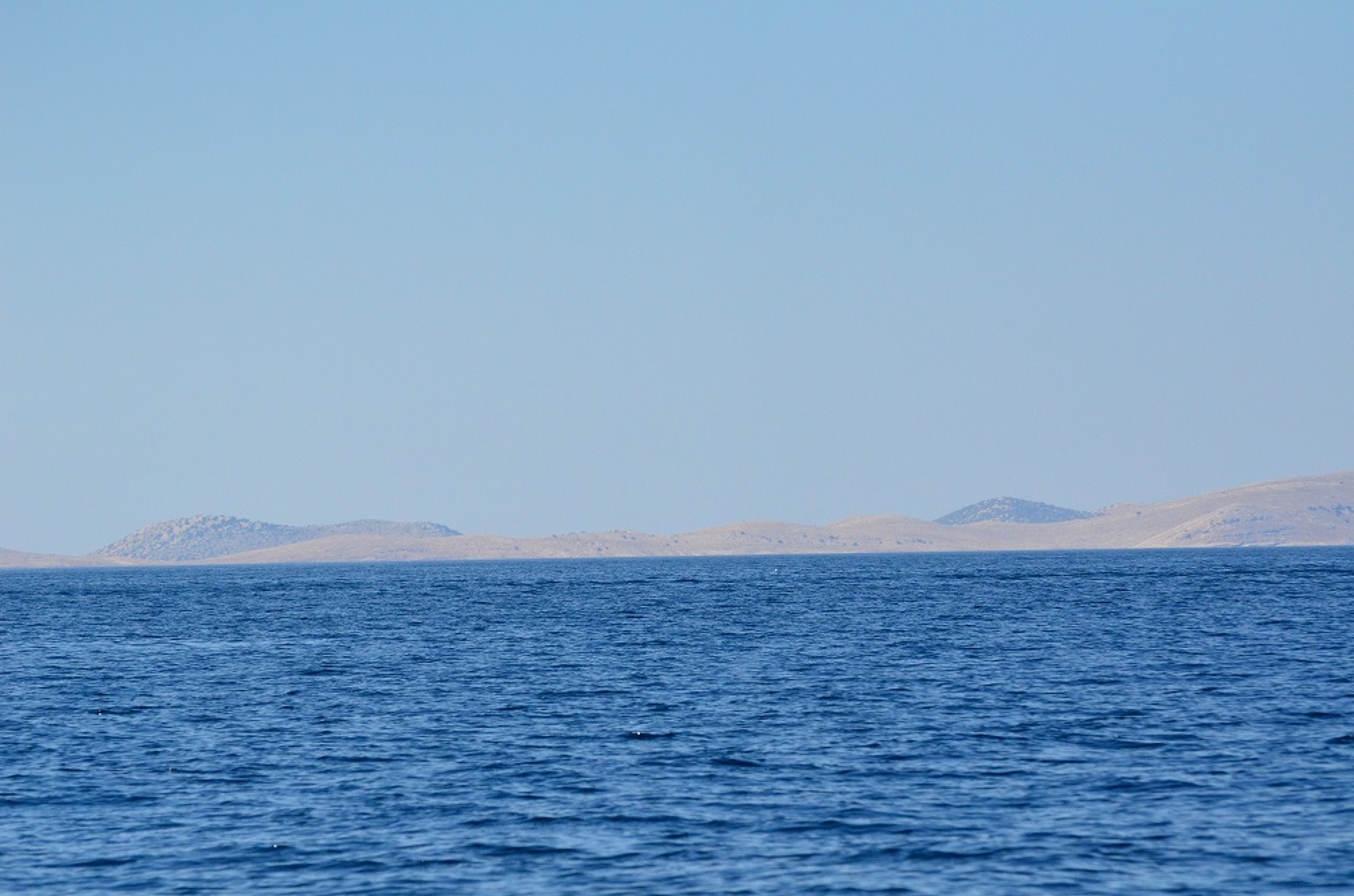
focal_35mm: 188
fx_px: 7035
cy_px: 448
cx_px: 677
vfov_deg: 7.3
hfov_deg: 11.0
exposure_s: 1/8000
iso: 1250
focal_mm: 125
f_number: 5.6
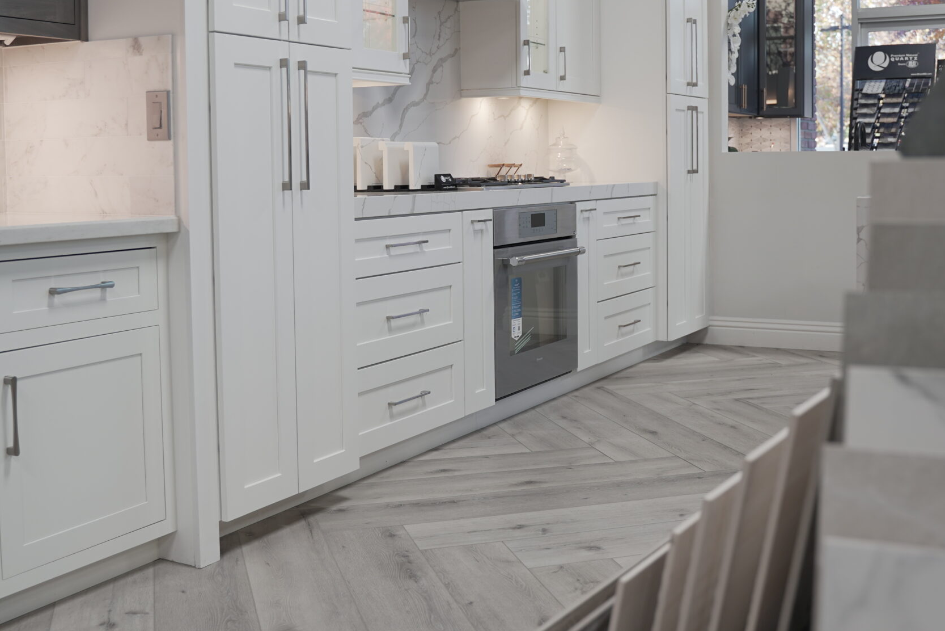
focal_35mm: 43
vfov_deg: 31.0
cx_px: 516
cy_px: 218
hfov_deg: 45.4
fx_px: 1129
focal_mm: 28
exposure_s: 1/60
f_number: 3.2
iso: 200
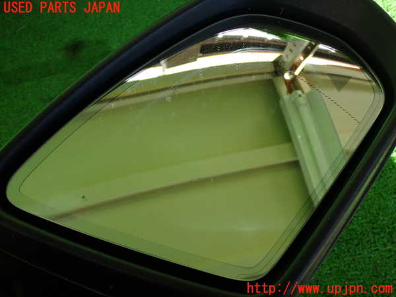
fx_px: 572
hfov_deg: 38.2
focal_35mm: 50
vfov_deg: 29.1
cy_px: 148
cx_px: 198
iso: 125
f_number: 3.2
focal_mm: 9.01
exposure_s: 1/125
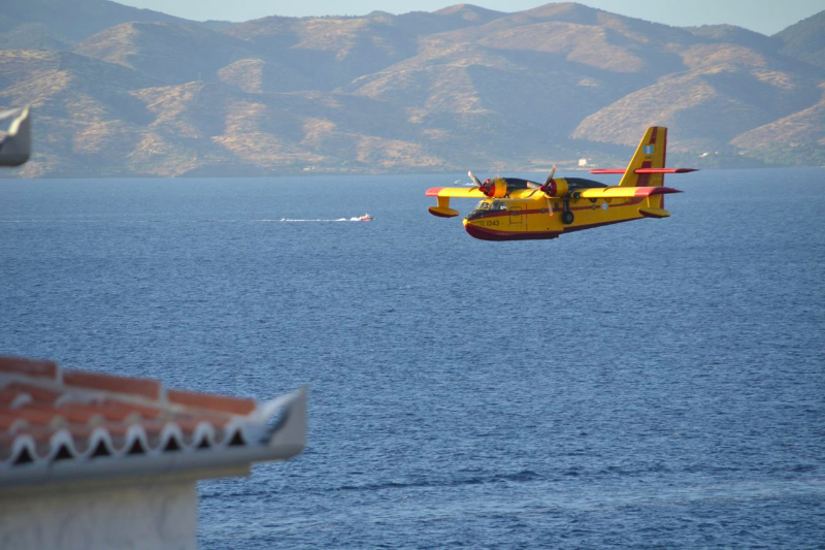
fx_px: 6873
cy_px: 275
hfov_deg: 6.9
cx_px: 412
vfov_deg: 4.6
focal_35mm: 300
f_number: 6.3
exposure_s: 1/640
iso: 400
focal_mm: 200
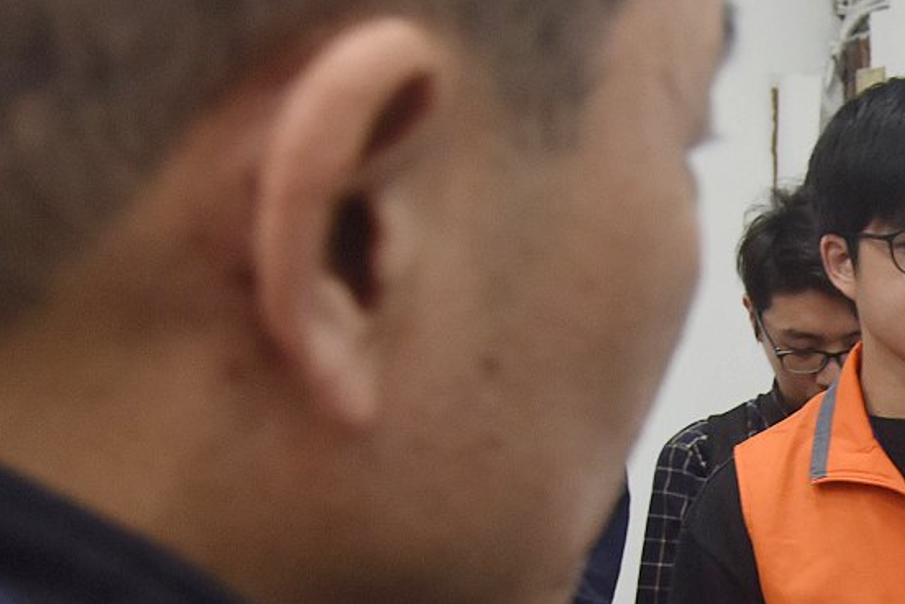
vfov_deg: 15.1
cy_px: 624
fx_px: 2237
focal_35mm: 89
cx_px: 1239
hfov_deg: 20.5
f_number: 5.6
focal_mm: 24
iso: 900
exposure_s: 1/100
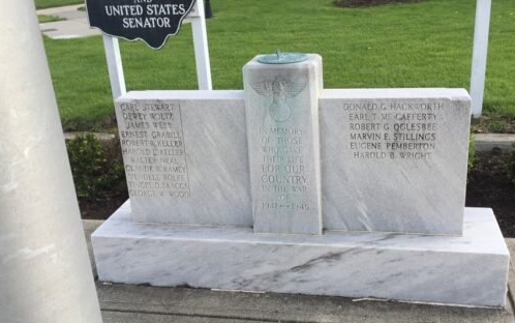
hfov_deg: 52.6
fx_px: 520
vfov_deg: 34.5
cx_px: 290
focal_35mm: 37
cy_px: 157
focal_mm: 4.15
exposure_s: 1/682
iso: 32
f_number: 2.2
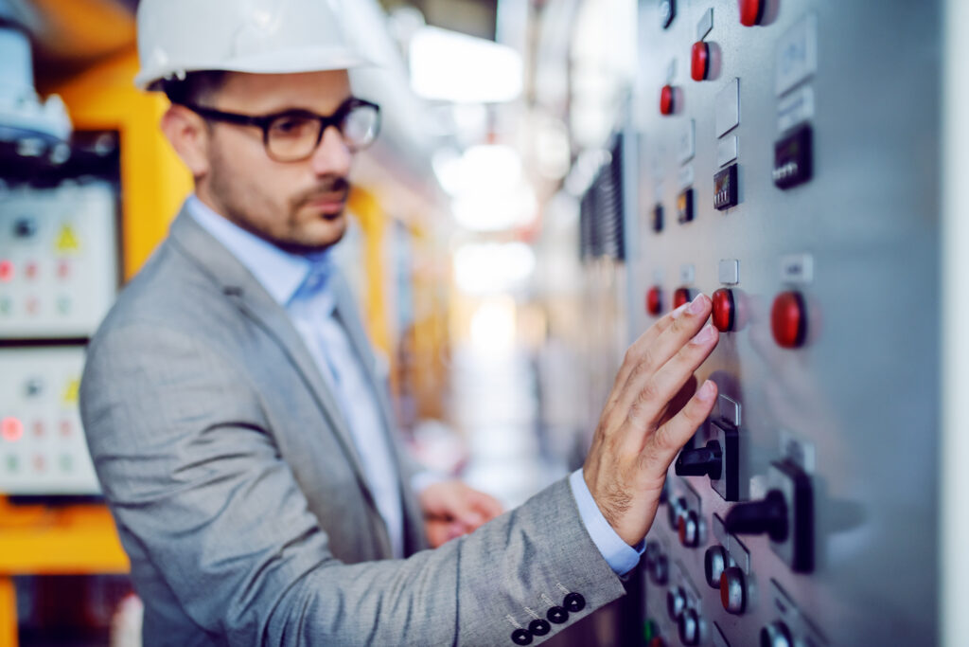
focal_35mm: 35
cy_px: 324
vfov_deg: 37.9
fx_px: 942
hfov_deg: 54.4
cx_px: 484
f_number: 1.4
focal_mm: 35
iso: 320
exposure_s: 1/320
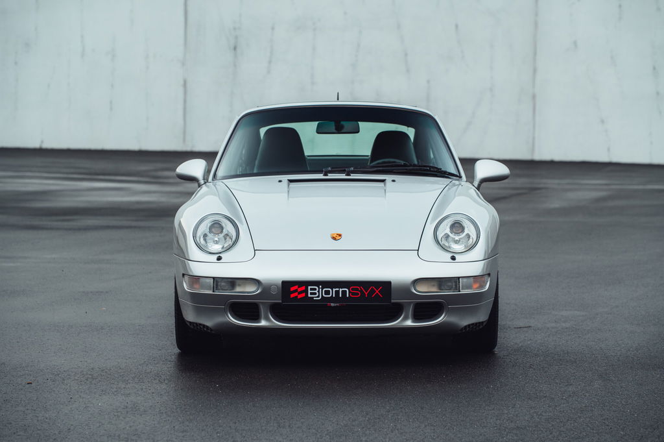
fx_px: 2488
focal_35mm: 135
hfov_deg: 15.2
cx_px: 332
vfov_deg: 10.1
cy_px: 221
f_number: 5.6
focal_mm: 135
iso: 800
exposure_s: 1/80
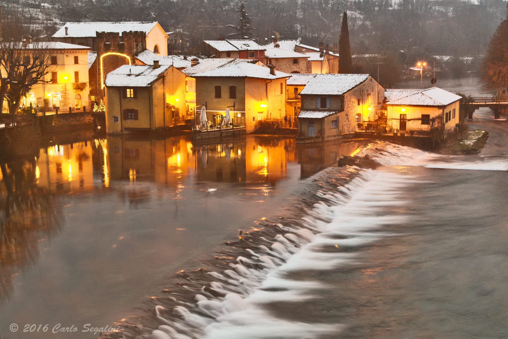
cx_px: 254
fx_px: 741
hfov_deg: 37.8
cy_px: 170
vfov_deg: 25.8
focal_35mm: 52
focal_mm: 35
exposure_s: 2.5
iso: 200
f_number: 8
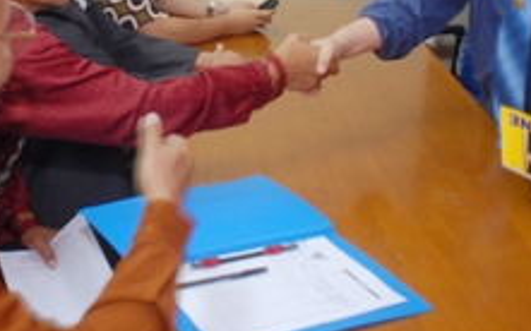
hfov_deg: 32.7
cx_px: 175
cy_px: 29
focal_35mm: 62
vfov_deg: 20.5
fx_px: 897
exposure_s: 1/50
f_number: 3.5
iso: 400
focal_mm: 20
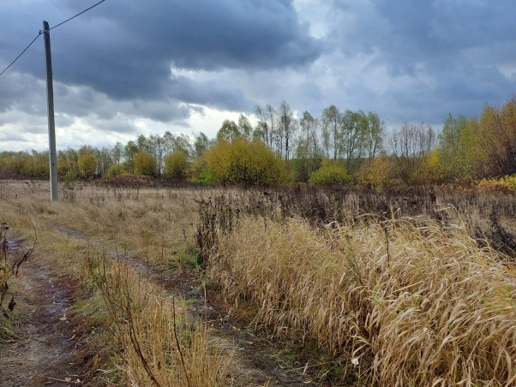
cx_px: 262
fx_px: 432
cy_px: 195
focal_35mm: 29
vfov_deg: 48.3
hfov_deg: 61.6
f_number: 1.8
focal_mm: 5.32
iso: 20
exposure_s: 1/182
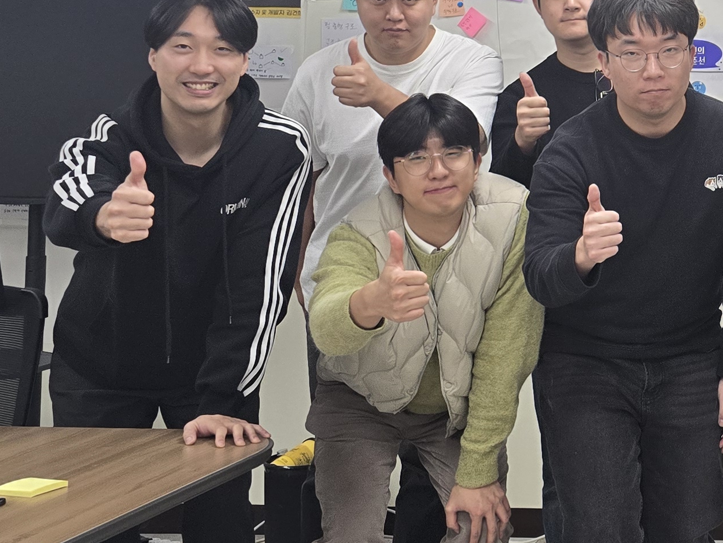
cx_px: 959
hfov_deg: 23.4
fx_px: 1525
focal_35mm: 73
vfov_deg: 19.7
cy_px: 41
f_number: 1.7
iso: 125
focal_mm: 6.3
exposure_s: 1/120
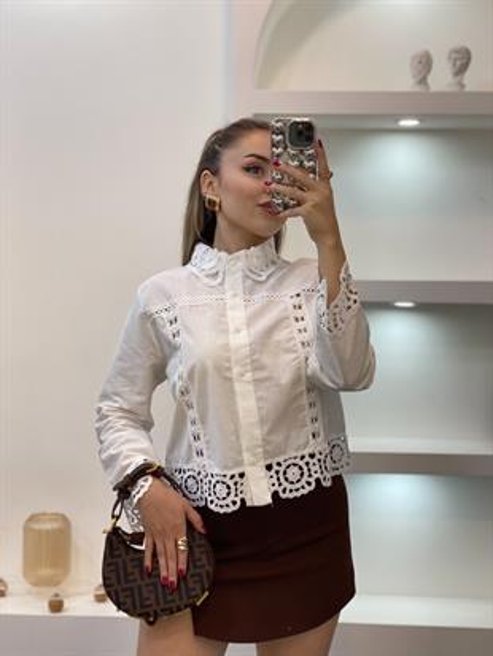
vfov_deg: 36.8
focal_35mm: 52
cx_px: 246
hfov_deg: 28.0
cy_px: 328
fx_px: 987
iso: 64
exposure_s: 1/100
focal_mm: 6
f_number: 2
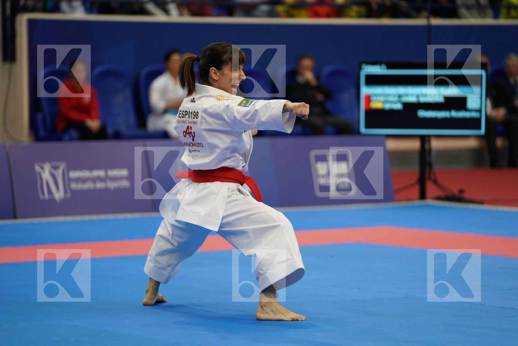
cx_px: 259
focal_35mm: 158
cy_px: 173
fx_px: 2273
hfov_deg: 13.0
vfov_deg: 8.7
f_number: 2.8
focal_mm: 158
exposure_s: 1/500
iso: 1000
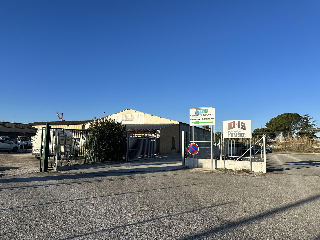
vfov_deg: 56.8
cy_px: 120
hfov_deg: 71.6
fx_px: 222
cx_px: 160
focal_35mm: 24
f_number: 1.78
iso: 80
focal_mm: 6.86
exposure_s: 1/4348
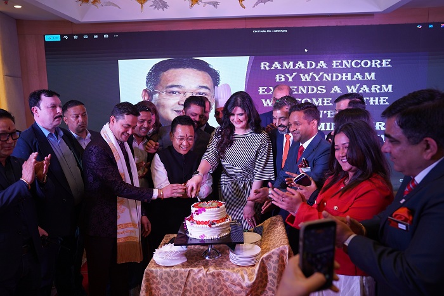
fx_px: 382
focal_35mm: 31
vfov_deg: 42.3
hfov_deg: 60.3
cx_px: 222
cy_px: 148
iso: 640
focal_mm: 31
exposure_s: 1/160
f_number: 4
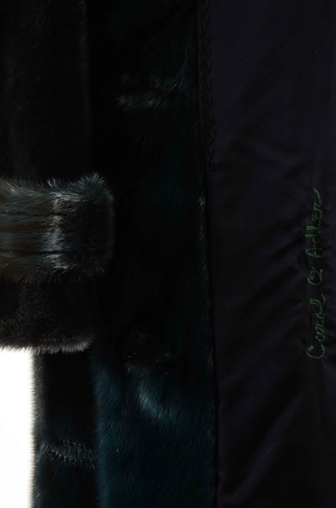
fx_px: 1477
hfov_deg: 13.0
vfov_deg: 19.5
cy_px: 254
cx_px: 168
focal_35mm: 105
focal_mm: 70
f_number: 8
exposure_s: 1/160
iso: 200
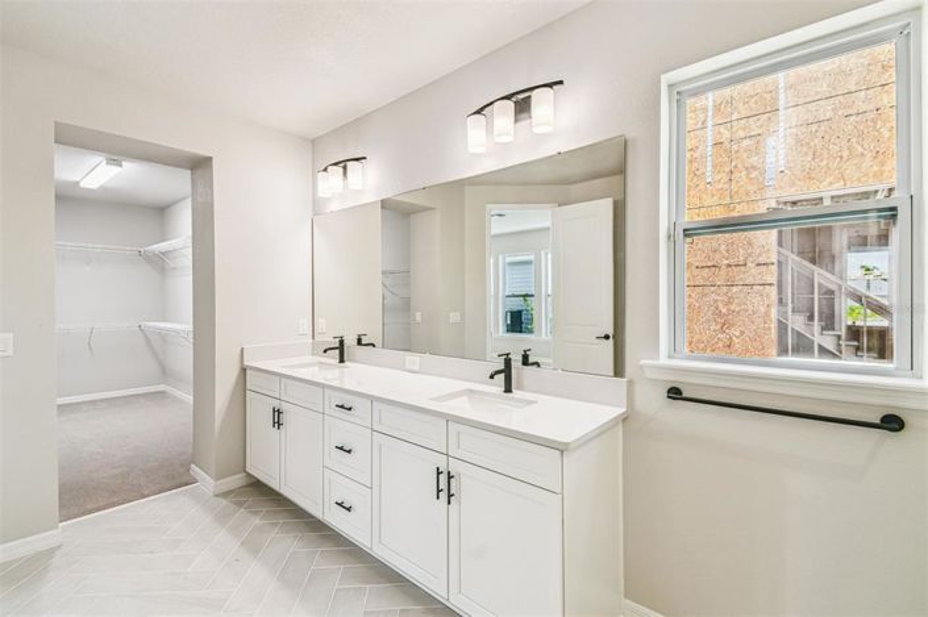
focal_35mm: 15
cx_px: 464
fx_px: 386
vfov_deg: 77.2
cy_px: 308
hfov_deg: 100.4
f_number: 7.1
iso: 100
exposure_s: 1/40
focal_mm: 10
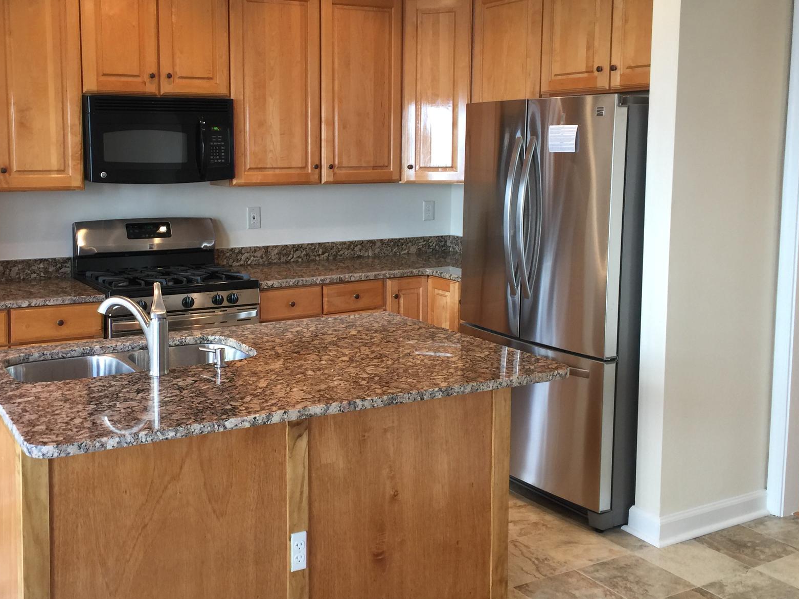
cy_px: 254
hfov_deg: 48.6
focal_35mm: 38
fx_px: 877
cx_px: 303
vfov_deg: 37.6
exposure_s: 1/15
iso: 32
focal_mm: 4.15
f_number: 2.2
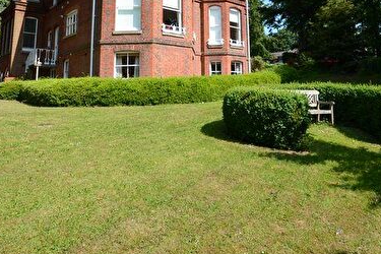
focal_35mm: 28
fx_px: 296
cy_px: 32
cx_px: 213
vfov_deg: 43.0
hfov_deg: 65.3
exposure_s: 1/160
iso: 100
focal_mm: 10
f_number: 6.3
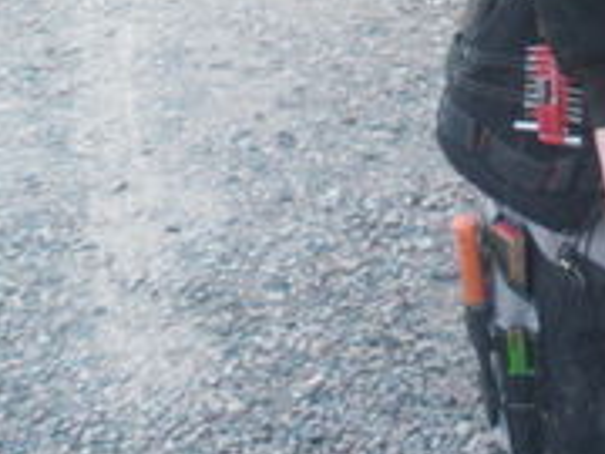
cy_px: -259
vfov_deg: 11.1
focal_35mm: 128
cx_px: 884
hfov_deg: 14.5
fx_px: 2237
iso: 320
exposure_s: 1/50
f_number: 3.5
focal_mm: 6.3
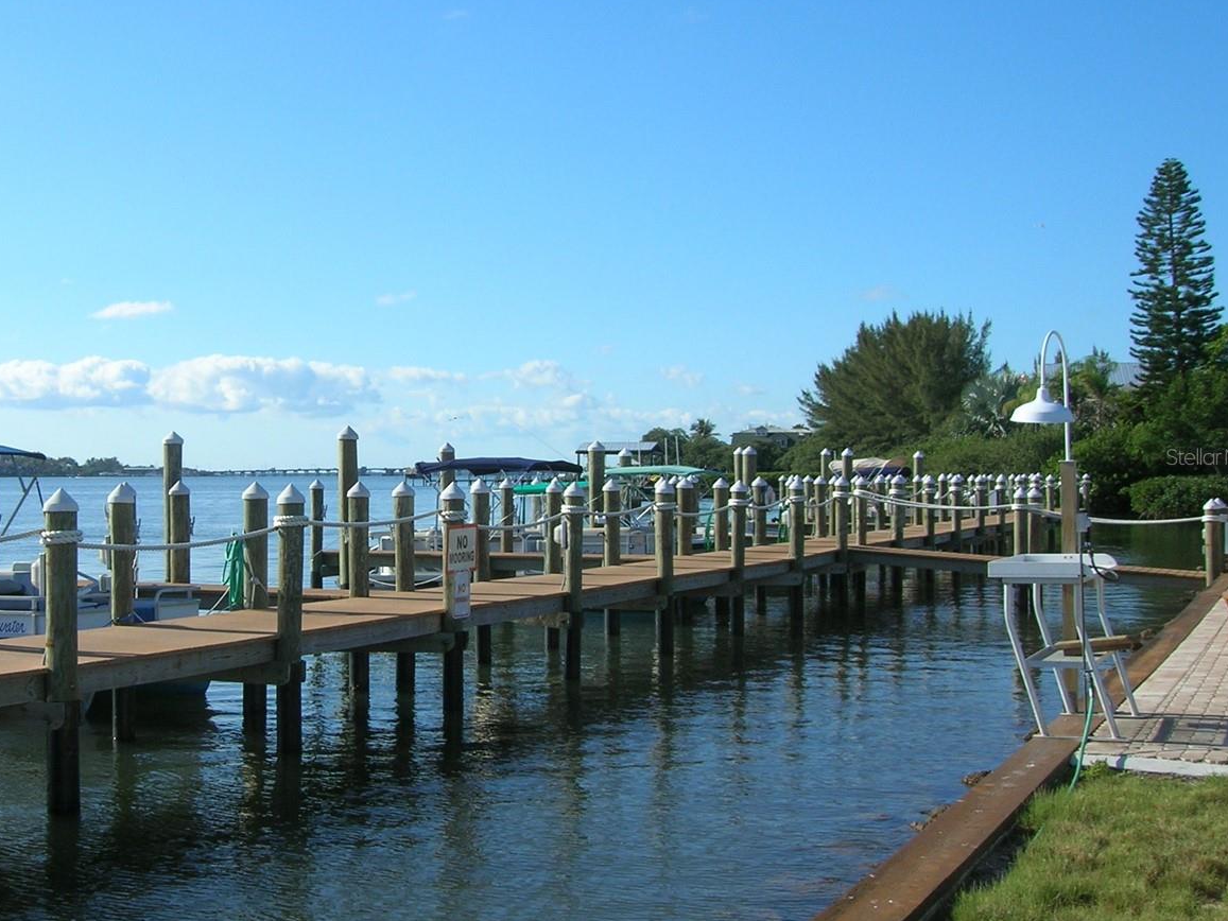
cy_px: 456
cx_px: 417
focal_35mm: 47
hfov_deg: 40.0
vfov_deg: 30.9
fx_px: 1667
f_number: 4.9
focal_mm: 5.7
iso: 50
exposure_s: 1/416
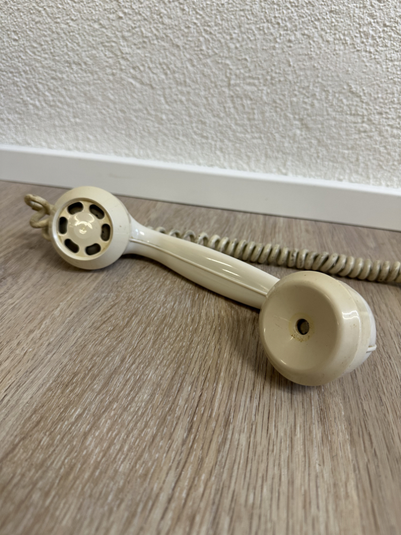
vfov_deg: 71.6
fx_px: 371
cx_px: 200
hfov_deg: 56.8
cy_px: 268
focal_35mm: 24
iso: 160
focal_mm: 6.9
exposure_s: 1/100
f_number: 1.8
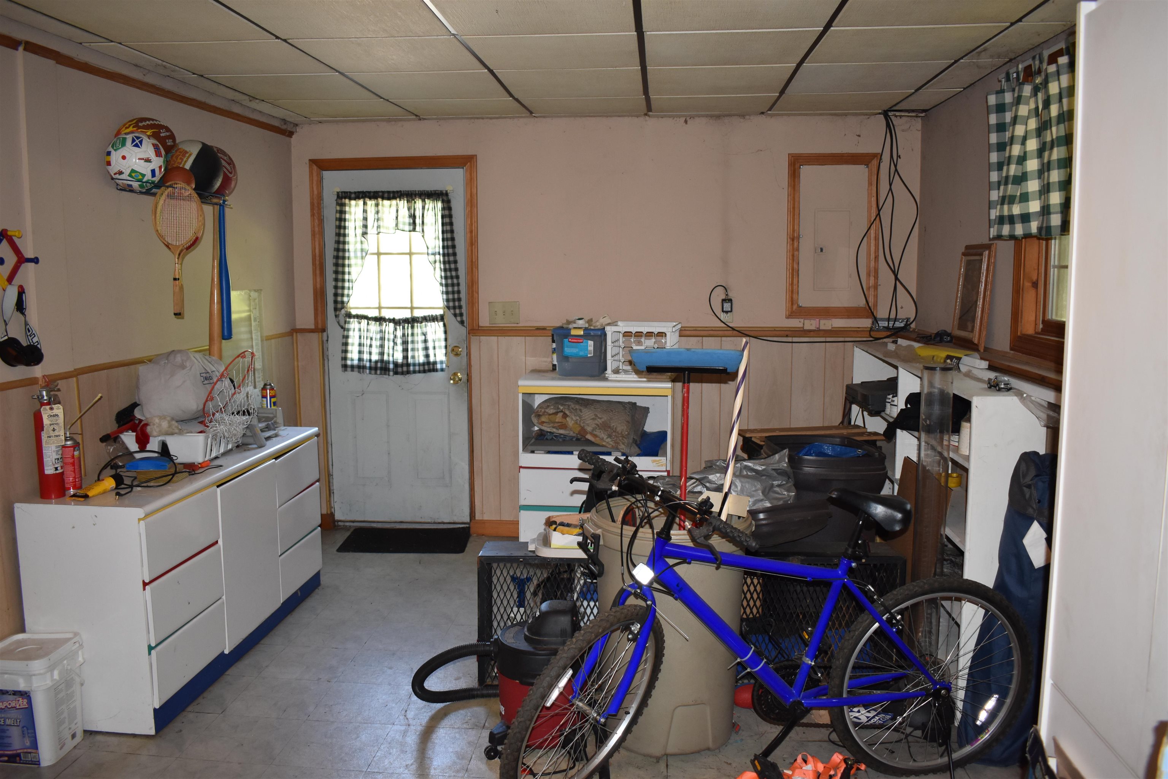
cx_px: 584
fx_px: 876
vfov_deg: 47.9
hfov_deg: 67.4
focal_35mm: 27
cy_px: 390
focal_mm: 18
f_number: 3.5
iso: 800
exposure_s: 1/60
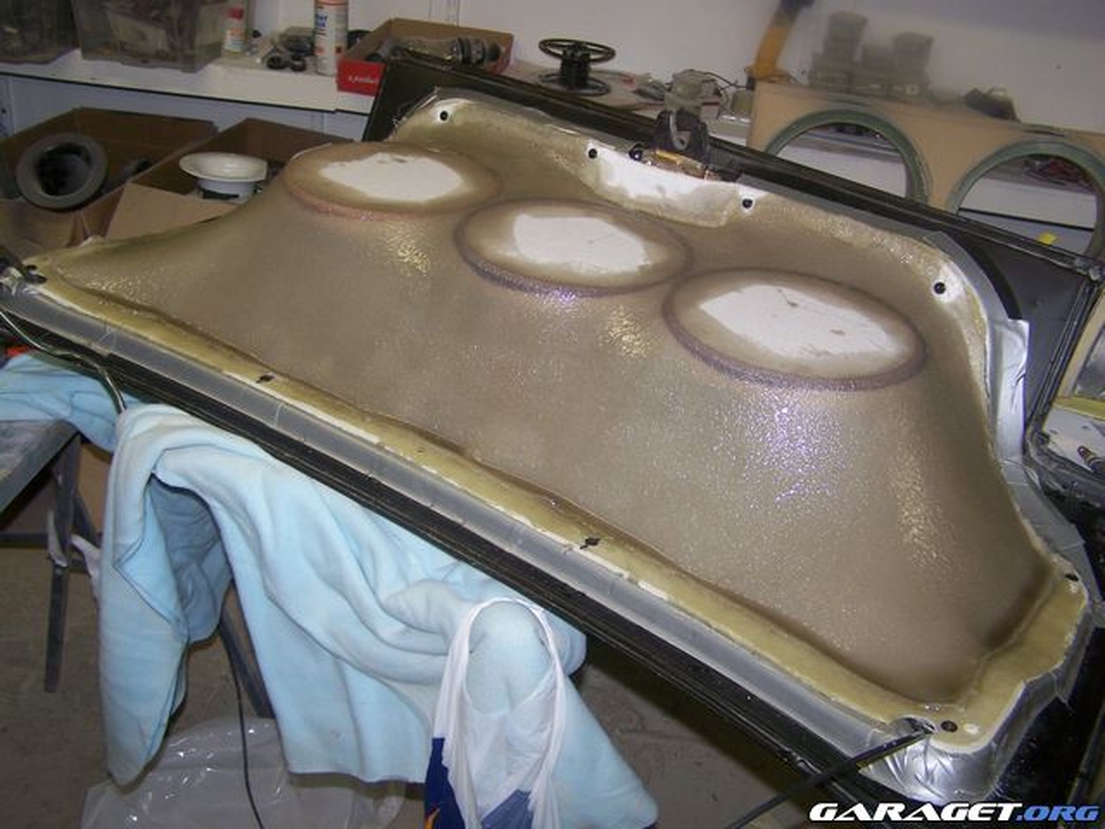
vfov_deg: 37.7
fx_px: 1213
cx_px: 552
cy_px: 414
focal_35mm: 38
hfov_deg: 49.0
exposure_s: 1/60
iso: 80
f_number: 2.8
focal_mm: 6.3
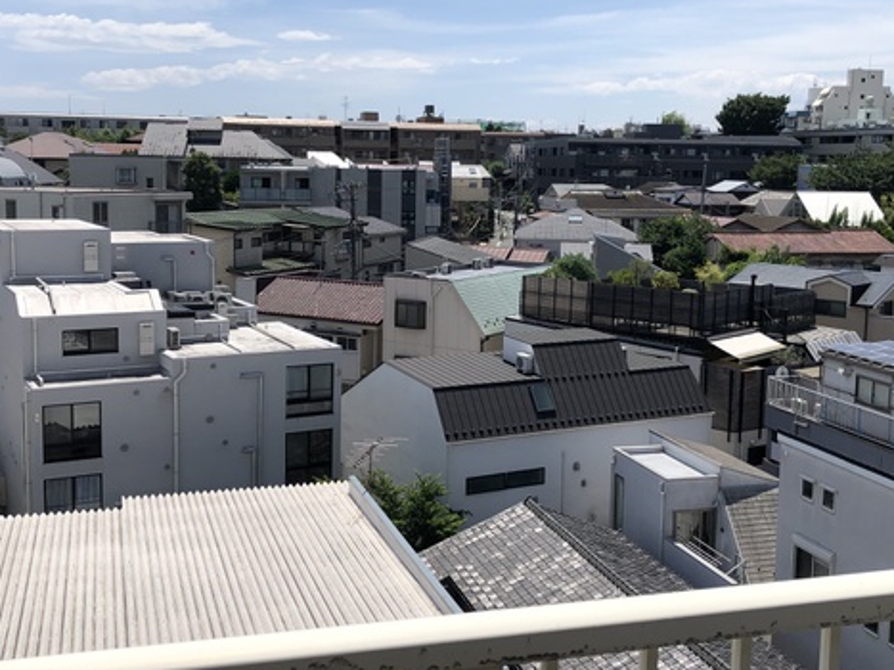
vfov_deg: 34.3
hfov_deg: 44.8
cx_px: 442
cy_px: 296
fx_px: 1084
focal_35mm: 42
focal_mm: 3.99
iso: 25
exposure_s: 1/3472
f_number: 1.8
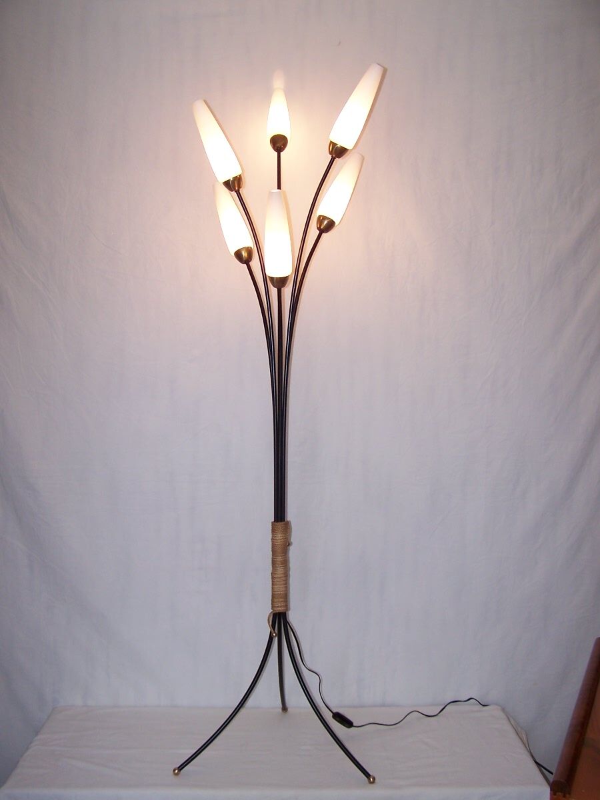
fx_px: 878
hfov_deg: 37.7
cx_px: 300
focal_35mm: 38
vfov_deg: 49.0
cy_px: 400
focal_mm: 6.3
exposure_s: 1/90
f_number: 2.8
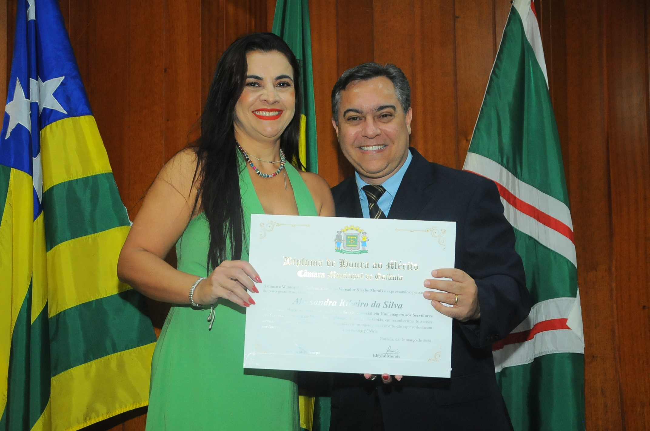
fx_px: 1136
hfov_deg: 31.9
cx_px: 325
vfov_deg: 21.5
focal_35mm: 63
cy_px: 216
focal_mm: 42
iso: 1250
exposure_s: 1/125
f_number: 4.8
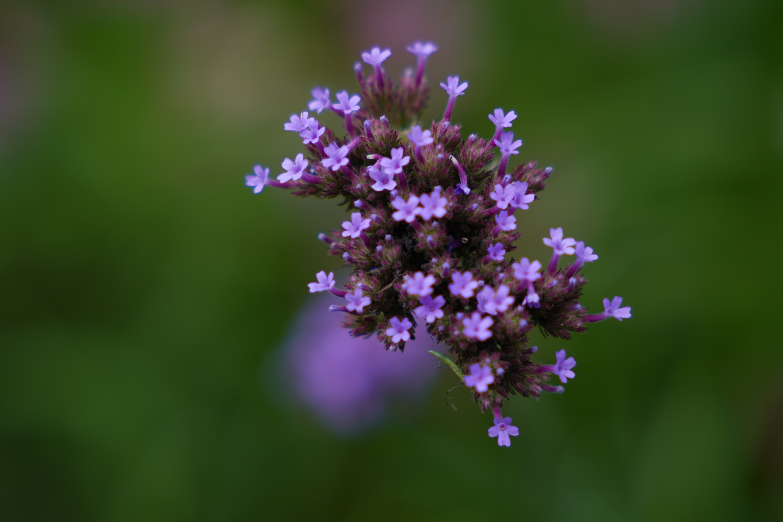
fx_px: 2284
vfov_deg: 13.0
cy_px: 261
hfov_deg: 19.5
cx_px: 392
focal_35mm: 105
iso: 64
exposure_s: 1/250
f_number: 2.8
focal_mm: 70
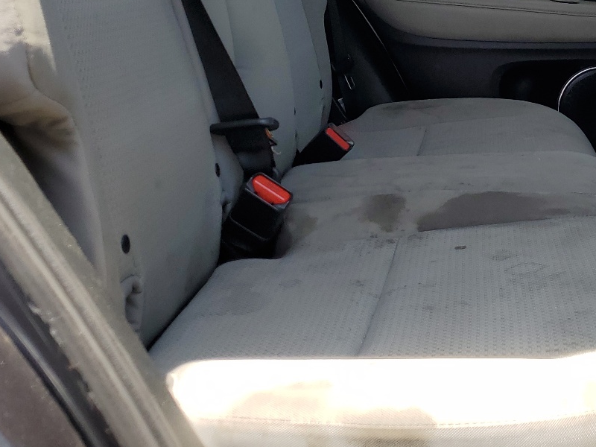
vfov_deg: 27.3
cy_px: 70
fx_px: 895
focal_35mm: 52
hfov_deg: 34.4
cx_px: 555
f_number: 1.5
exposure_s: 1/625
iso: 50
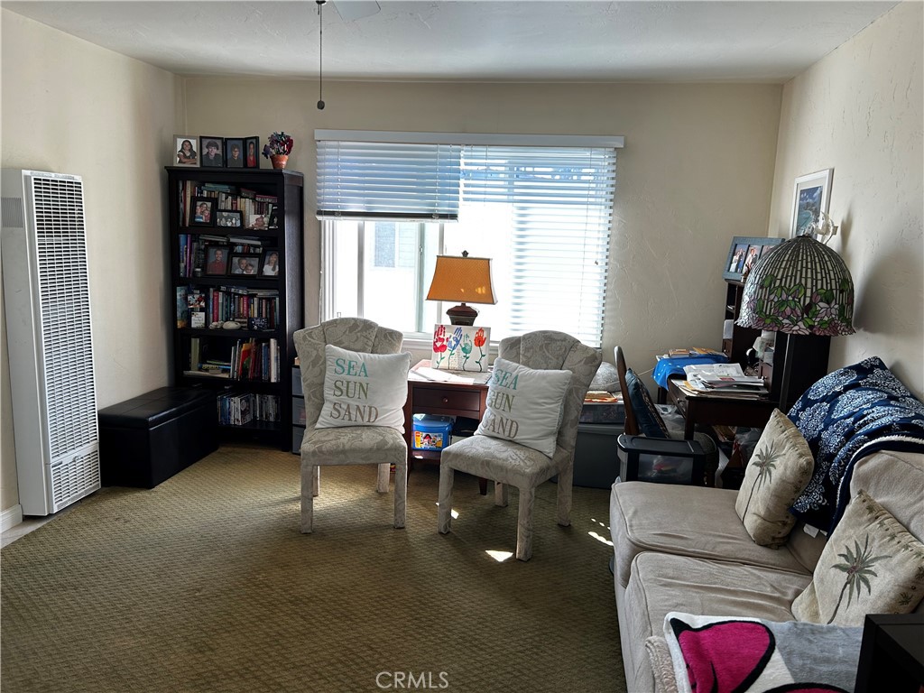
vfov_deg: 53.1
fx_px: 694
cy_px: 346
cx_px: 462
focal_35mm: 26
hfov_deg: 67.3
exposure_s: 1/120
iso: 40
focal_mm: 5.7
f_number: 1.5
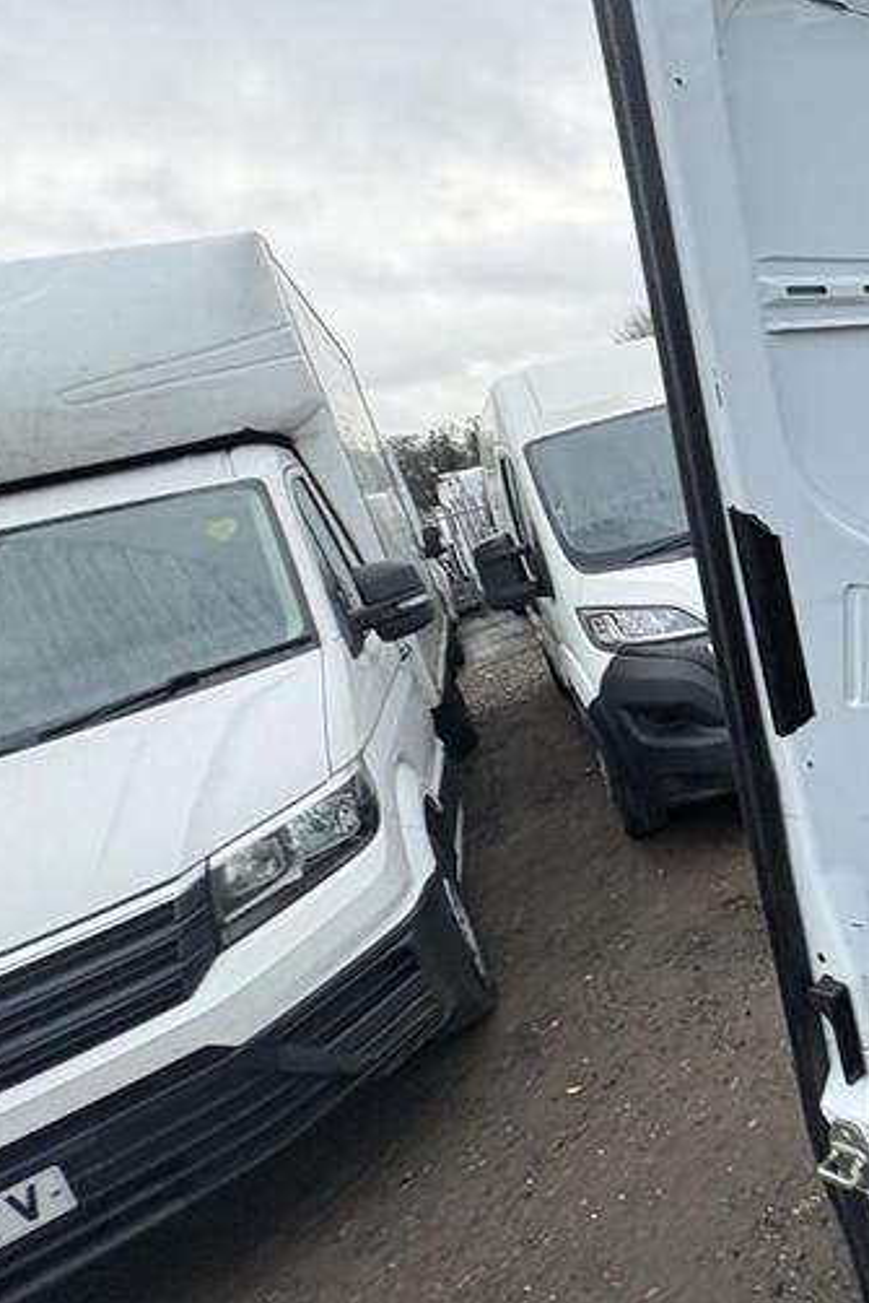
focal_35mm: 26
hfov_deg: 36.8
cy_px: 475
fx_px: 941
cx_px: 1064
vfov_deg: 68.1
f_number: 2.2
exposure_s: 1/99
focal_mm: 2.22
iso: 125
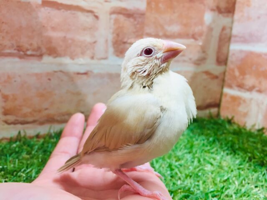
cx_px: 134
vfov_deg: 48.2
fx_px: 224
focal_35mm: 29
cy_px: 100
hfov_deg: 61.7
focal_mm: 4.15
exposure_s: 1/30
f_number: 2.2
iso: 64
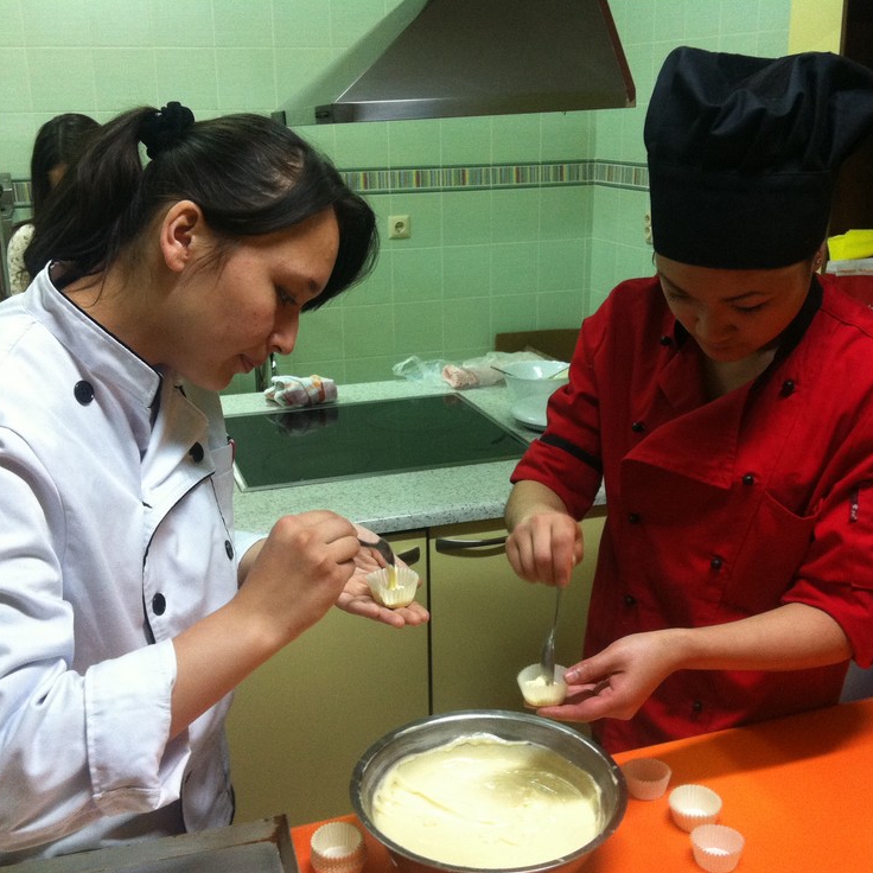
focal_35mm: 42
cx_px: 428
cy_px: 435
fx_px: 1198
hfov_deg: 40.0
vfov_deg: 40.0
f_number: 2.8
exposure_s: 1/15
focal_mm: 3.85
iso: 160
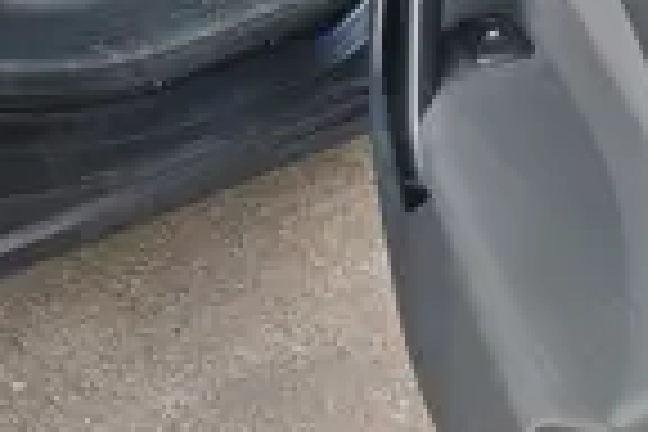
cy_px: -212
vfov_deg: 16.1
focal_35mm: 78
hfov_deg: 24.9
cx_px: 18
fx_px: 1404
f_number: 1.9
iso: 50
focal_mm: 6.12
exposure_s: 1/120
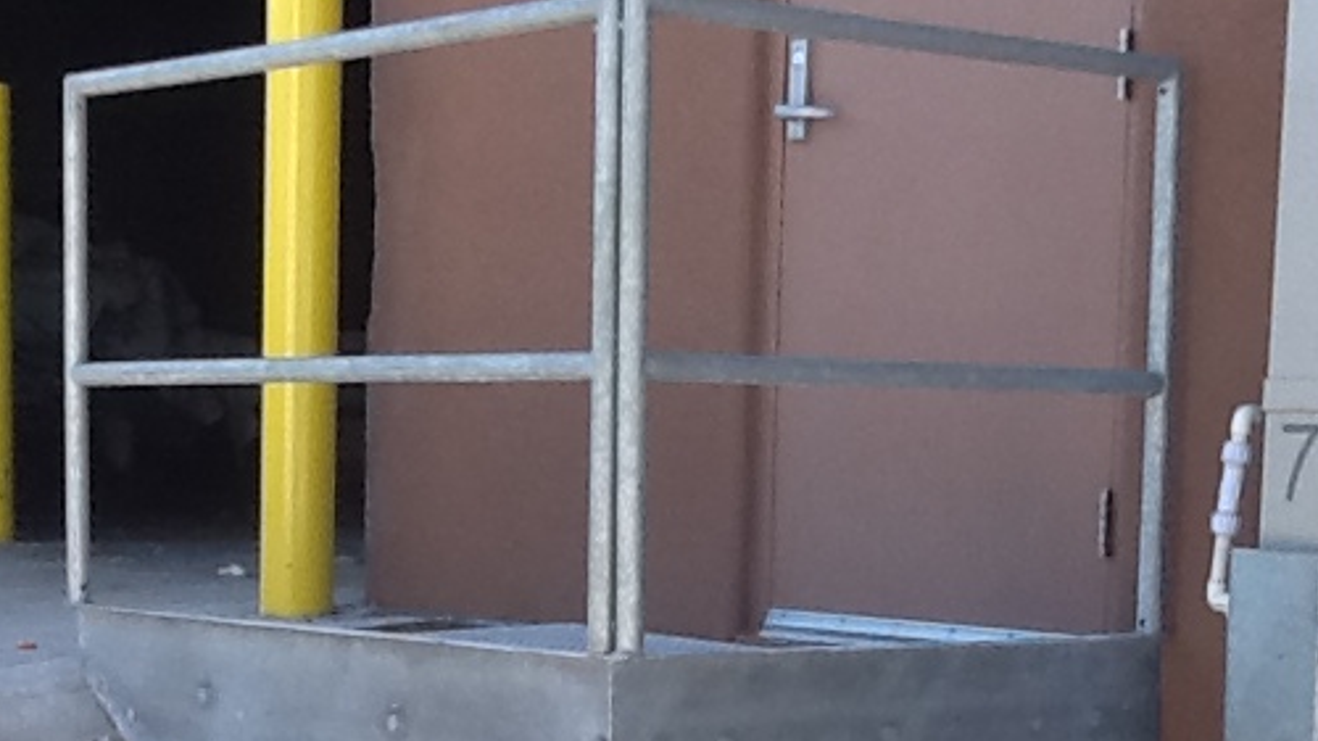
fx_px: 3215
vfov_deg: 12.9
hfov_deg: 23.2
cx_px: 688
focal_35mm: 92
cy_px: 857
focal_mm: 2.03
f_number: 2.4
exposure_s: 1/399
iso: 40
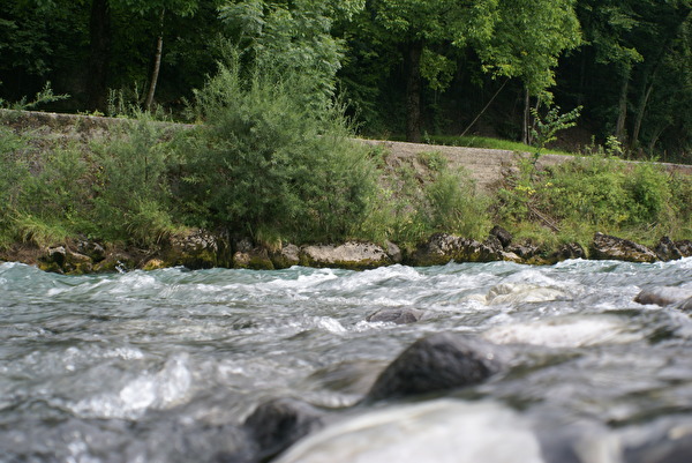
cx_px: 346
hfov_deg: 37.8
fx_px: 1010
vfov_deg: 25.8
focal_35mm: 52
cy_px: 232
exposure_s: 1/80
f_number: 8
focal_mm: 35
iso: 100
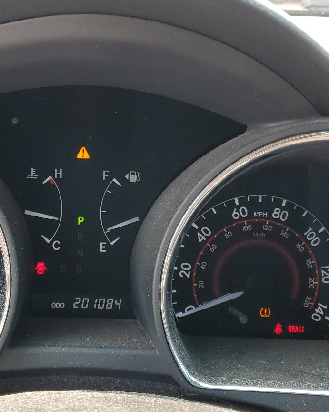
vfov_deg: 39.5
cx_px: 84
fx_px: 572
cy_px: 228
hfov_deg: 31.5
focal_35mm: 47
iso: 50
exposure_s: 1/227
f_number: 1.5
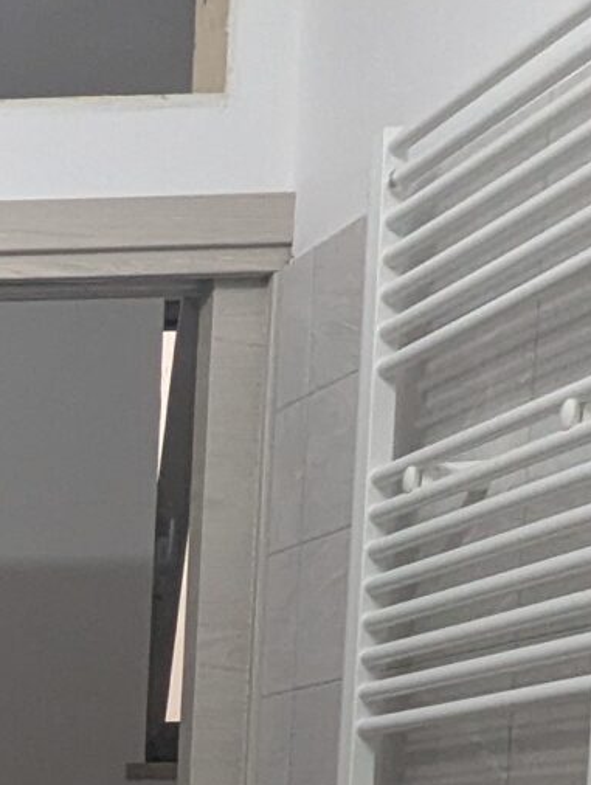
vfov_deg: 21.0
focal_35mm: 81
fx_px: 1839
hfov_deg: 13.7
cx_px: -790
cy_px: 1125
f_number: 2.2
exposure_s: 1/50
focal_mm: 2.35
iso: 188
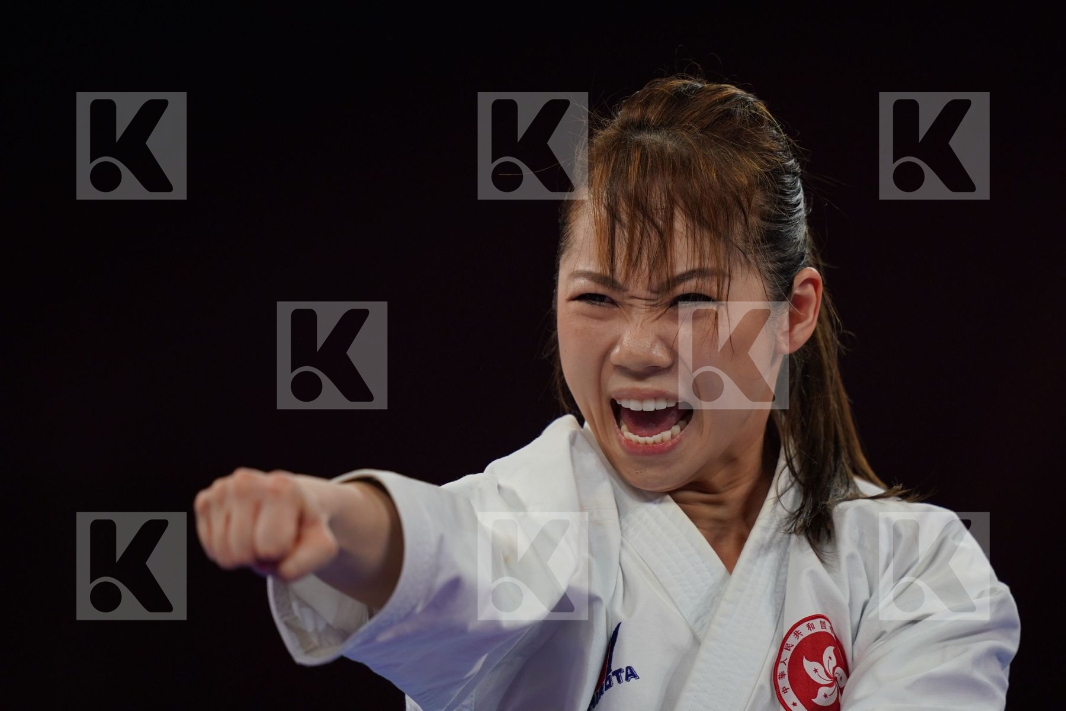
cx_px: 533
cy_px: 356
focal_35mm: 600
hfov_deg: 3.4
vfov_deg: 2.3
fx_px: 17765
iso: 500
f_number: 2.8
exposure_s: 1/500
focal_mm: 400
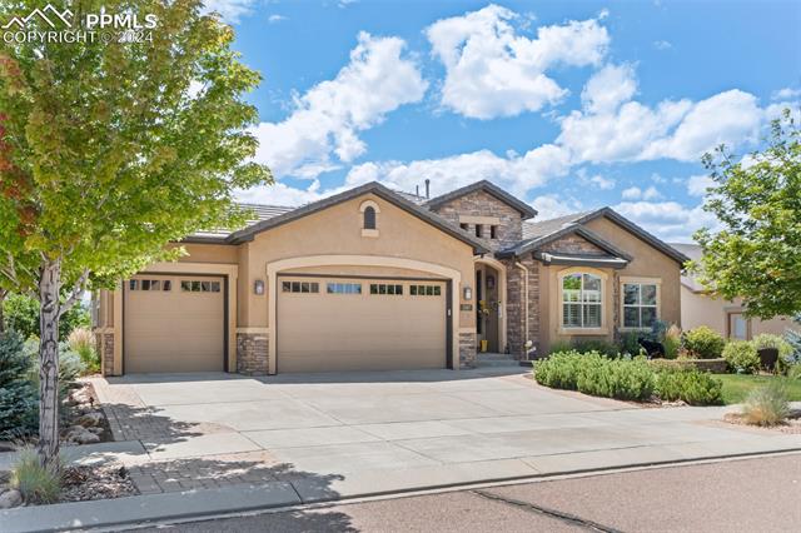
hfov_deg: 60.3
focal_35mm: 31
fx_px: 689
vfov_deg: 42.3
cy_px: 266
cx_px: 400
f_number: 7.1
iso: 200
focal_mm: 31
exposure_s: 1/200
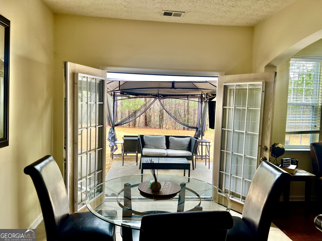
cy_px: 120
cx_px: 161
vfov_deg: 53.1
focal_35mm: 26
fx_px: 242
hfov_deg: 67.3
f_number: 1.5
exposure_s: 1/121
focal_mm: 5.7
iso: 64
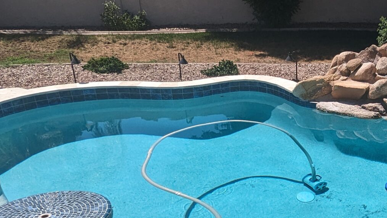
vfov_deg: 26.2
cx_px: 342
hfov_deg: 42.9
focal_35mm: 44
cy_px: 197
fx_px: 451
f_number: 2.2
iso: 62
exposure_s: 1/2020
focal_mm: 2.35
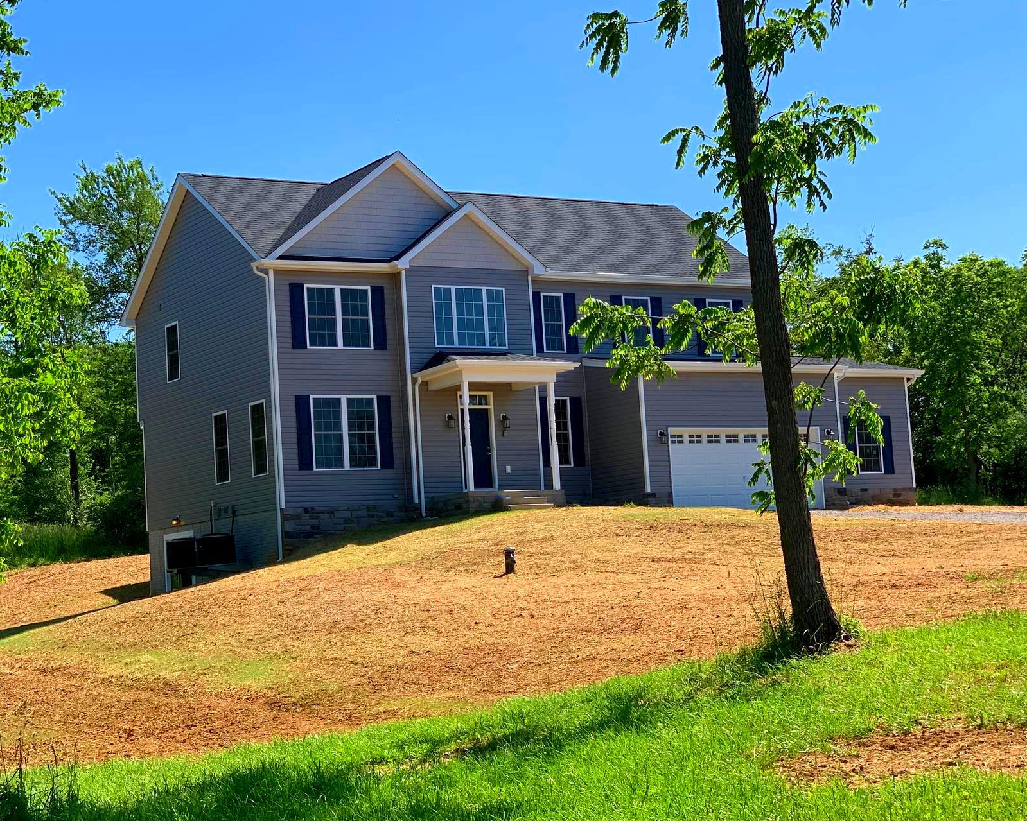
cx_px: 465
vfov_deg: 23.5
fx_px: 1976
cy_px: 433
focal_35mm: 65
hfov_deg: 29.1
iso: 16
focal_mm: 6
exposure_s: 1/940
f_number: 2.4
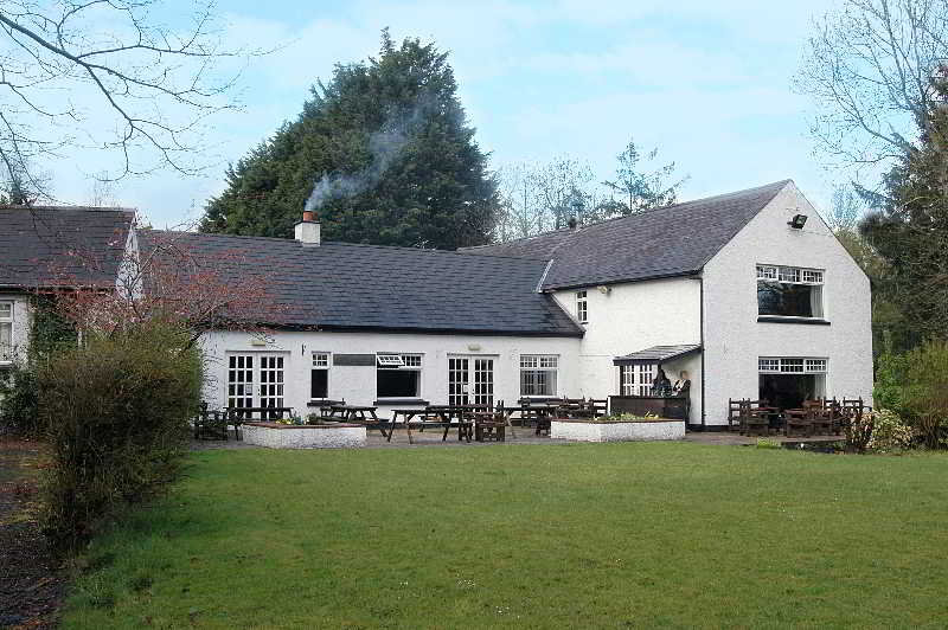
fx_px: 947
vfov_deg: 36.8
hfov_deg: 53.2
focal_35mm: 36
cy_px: 315
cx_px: 474
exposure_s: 1/200
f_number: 7.1
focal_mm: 24
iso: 200
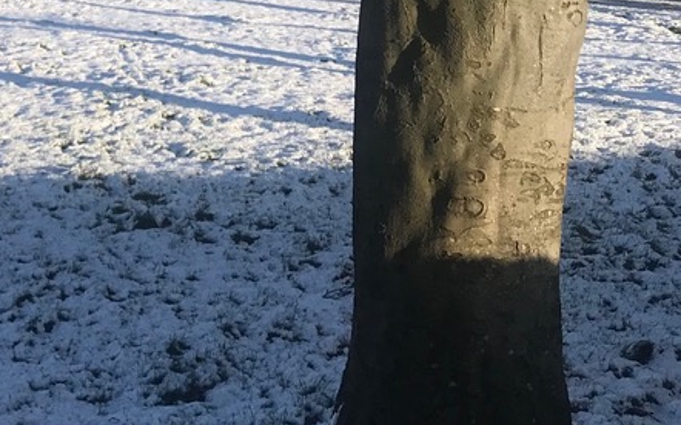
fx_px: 1596
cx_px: -59
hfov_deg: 22.8
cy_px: -168
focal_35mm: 86
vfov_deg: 14.4
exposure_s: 1/2179
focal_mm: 3.99
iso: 20
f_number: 1.8
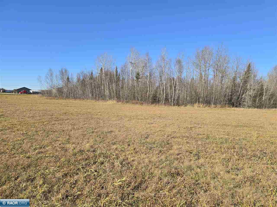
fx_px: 184
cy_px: 104
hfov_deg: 73.9
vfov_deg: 58.9
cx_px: 138
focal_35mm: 23
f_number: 1.7
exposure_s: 1/568
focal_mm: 6.3
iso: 12
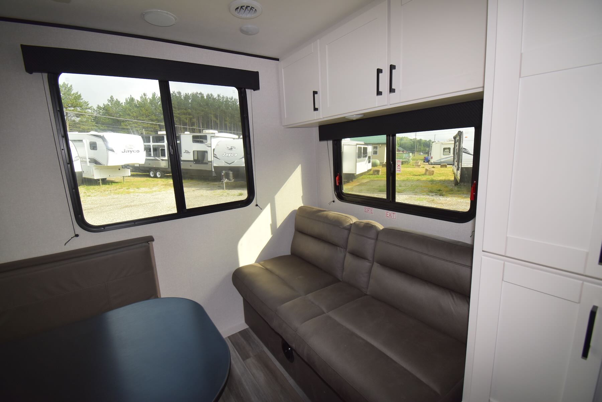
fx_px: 251
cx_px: 301
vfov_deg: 77.5
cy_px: 201
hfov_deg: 100.3
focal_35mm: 15
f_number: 5.6
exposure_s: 1/125
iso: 280
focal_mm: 10
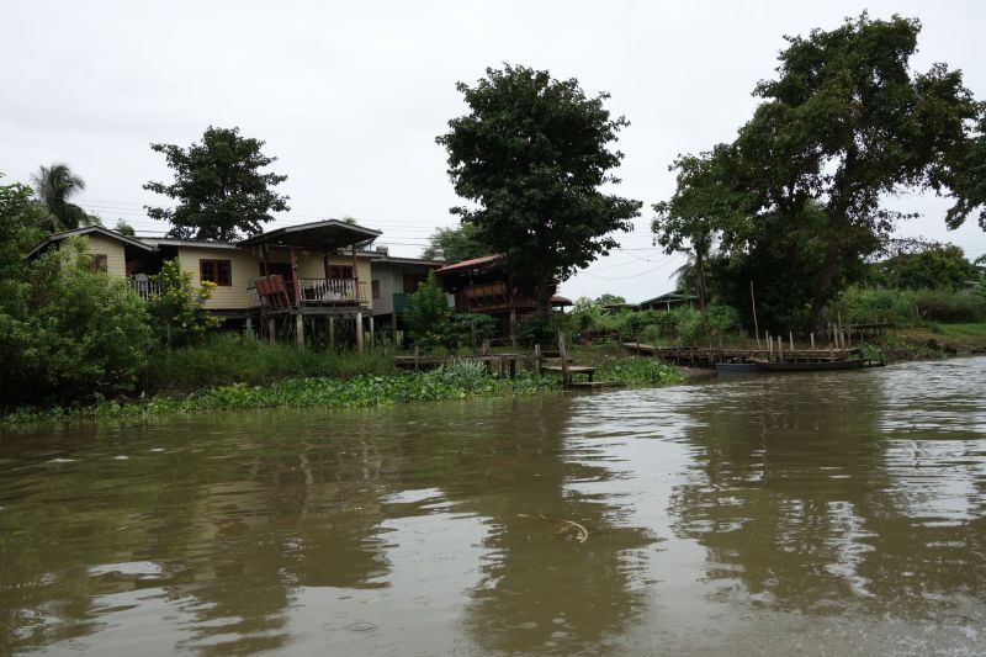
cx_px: 493
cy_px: 328
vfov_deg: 46.4
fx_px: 767
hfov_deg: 65.5
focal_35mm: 28
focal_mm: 10.4
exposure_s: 1/400
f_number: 5.6
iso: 125
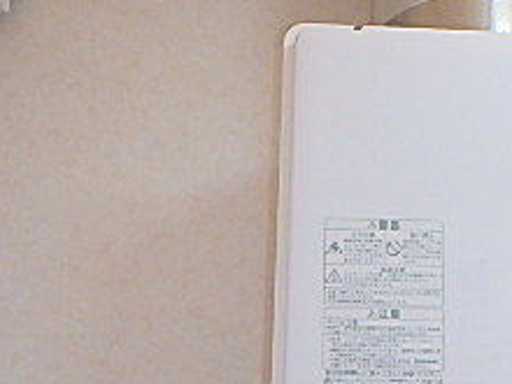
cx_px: 424
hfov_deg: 30.7
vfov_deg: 22.2
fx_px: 902
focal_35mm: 61
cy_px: 461
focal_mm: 3.7
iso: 200
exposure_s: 1/30
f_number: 3.5
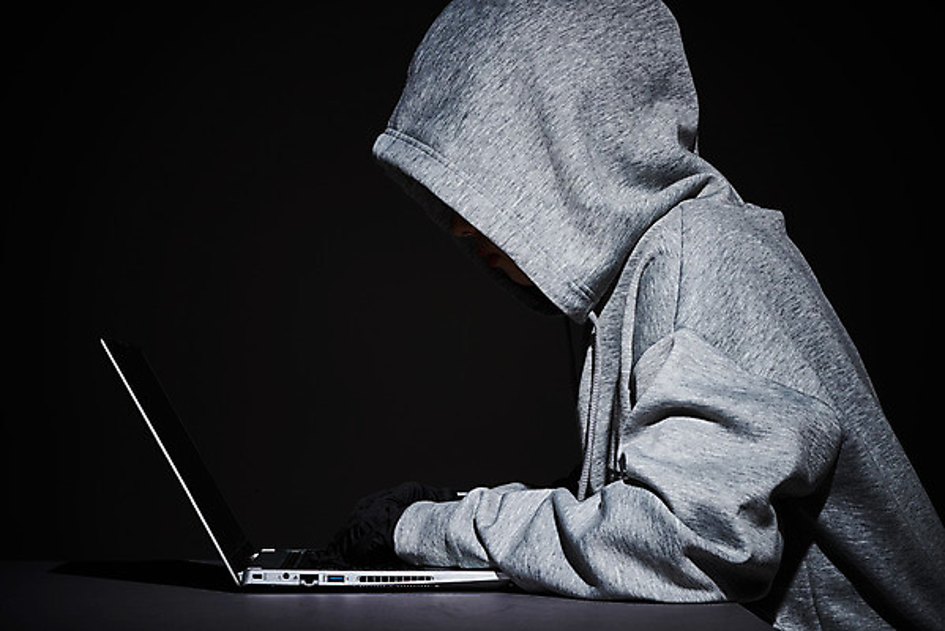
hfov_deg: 19.4
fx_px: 2757
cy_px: 316
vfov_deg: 13.1
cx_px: 472
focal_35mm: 105
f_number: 20
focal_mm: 105
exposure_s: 1/125
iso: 200
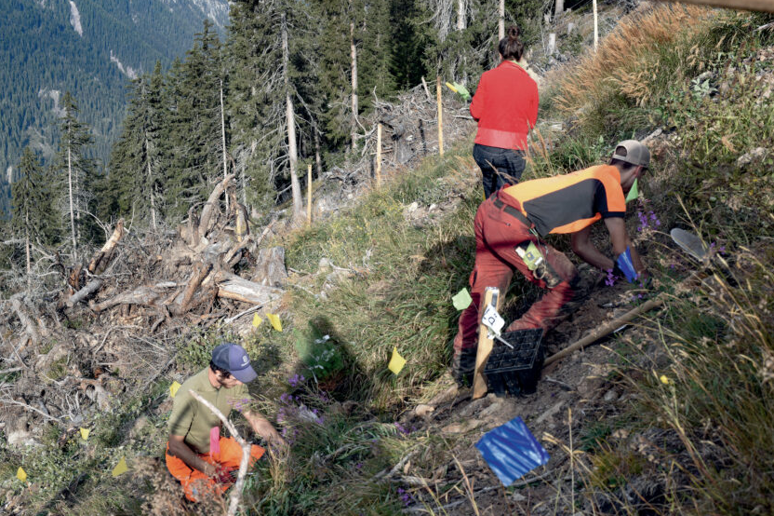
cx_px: 385
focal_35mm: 51
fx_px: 1096
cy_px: 260
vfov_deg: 26.5
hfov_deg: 38.9
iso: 500
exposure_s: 1/400
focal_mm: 50
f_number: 11
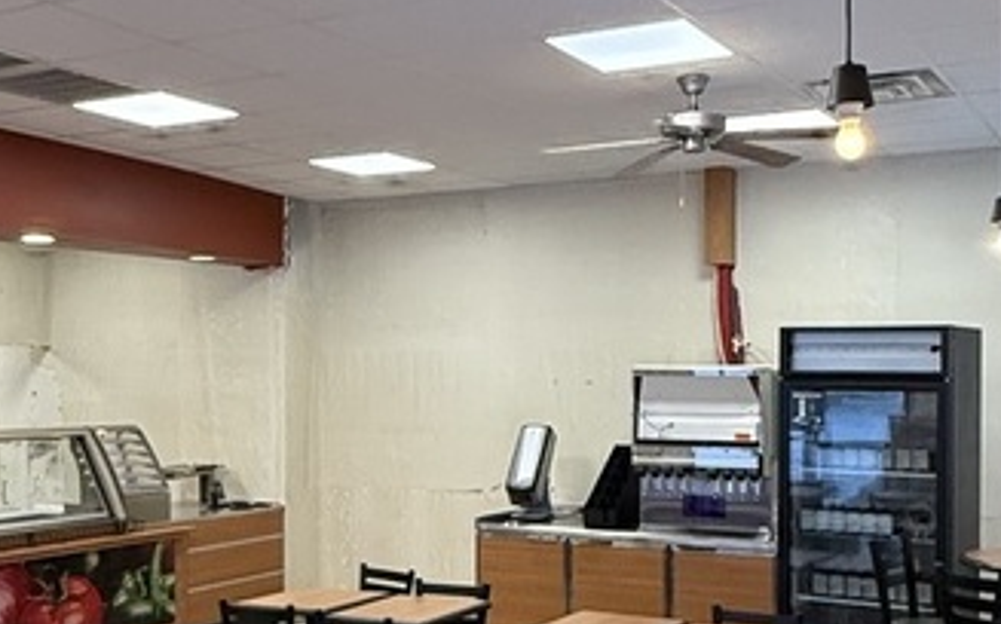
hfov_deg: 41.0
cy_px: 379
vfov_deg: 26.2
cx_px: 456
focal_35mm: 49
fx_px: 1336
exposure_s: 1/120
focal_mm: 2.22
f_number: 2.2
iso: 500
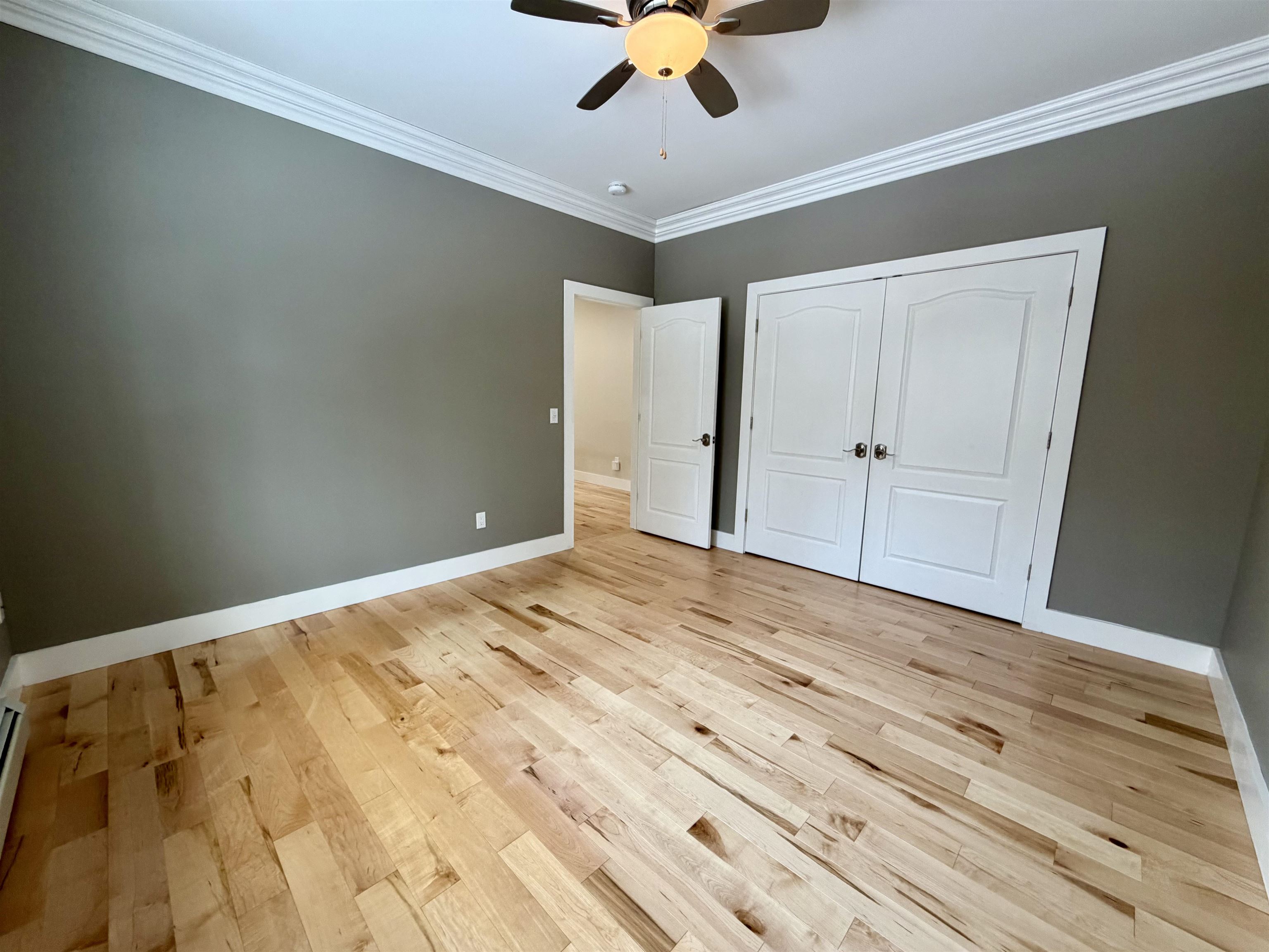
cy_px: 476
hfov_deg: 102.1
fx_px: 513
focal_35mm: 14
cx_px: 634
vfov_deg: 85.7
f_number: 2.2
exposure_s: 1/120
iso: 200
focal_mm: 2.22
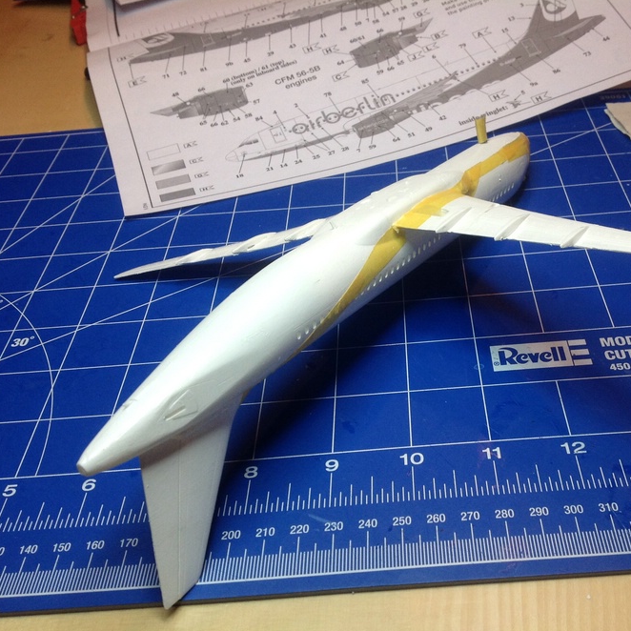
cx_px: 417
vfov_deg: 40.0
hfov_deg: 39.6
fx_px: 866
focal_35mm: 42
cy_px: 317
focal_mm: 4.28
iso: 64
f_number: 2.4
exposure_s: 1/50
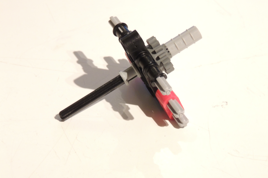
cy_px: 96
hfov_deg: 22.9
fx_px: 662
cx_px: 134
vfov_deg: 15.4
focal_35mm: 89
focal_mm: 15.1
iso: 800
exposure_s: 1/8
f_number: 4
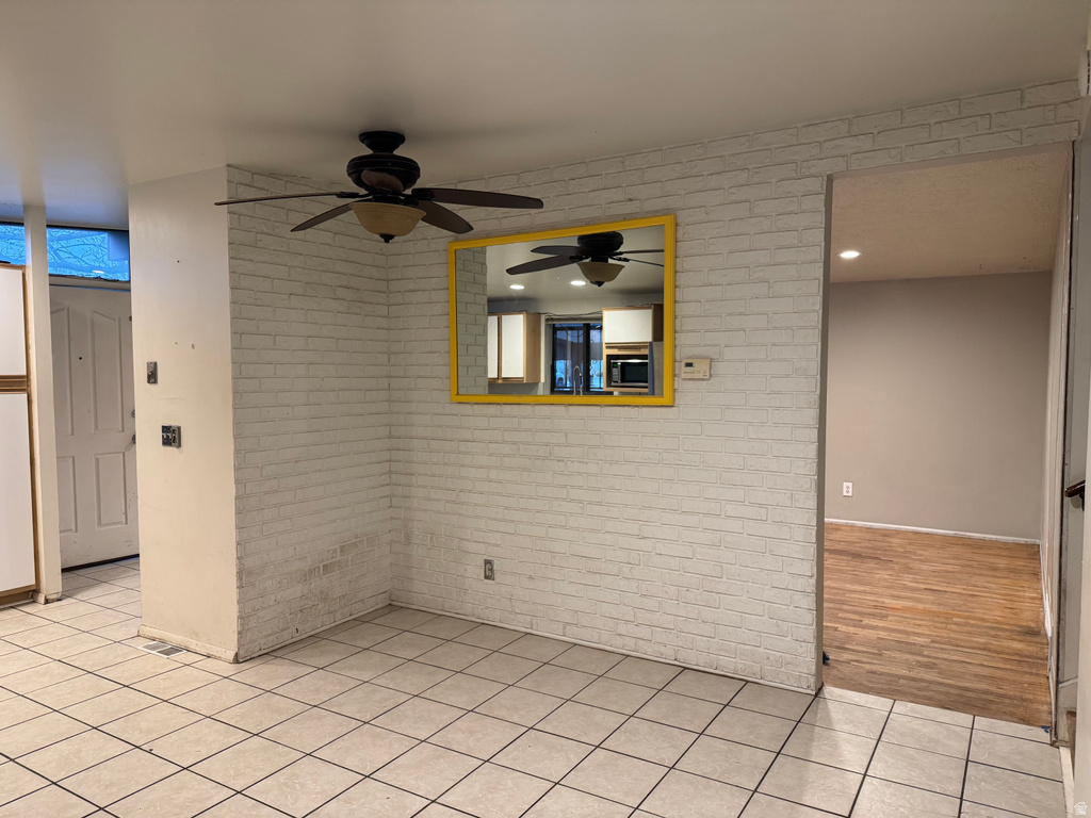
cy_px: 409
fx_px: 756
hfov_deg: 71.6
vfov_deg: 56.8
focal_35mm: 24
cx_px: 546
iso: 250
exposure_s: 1/60
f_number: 1.78
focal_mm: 6.76
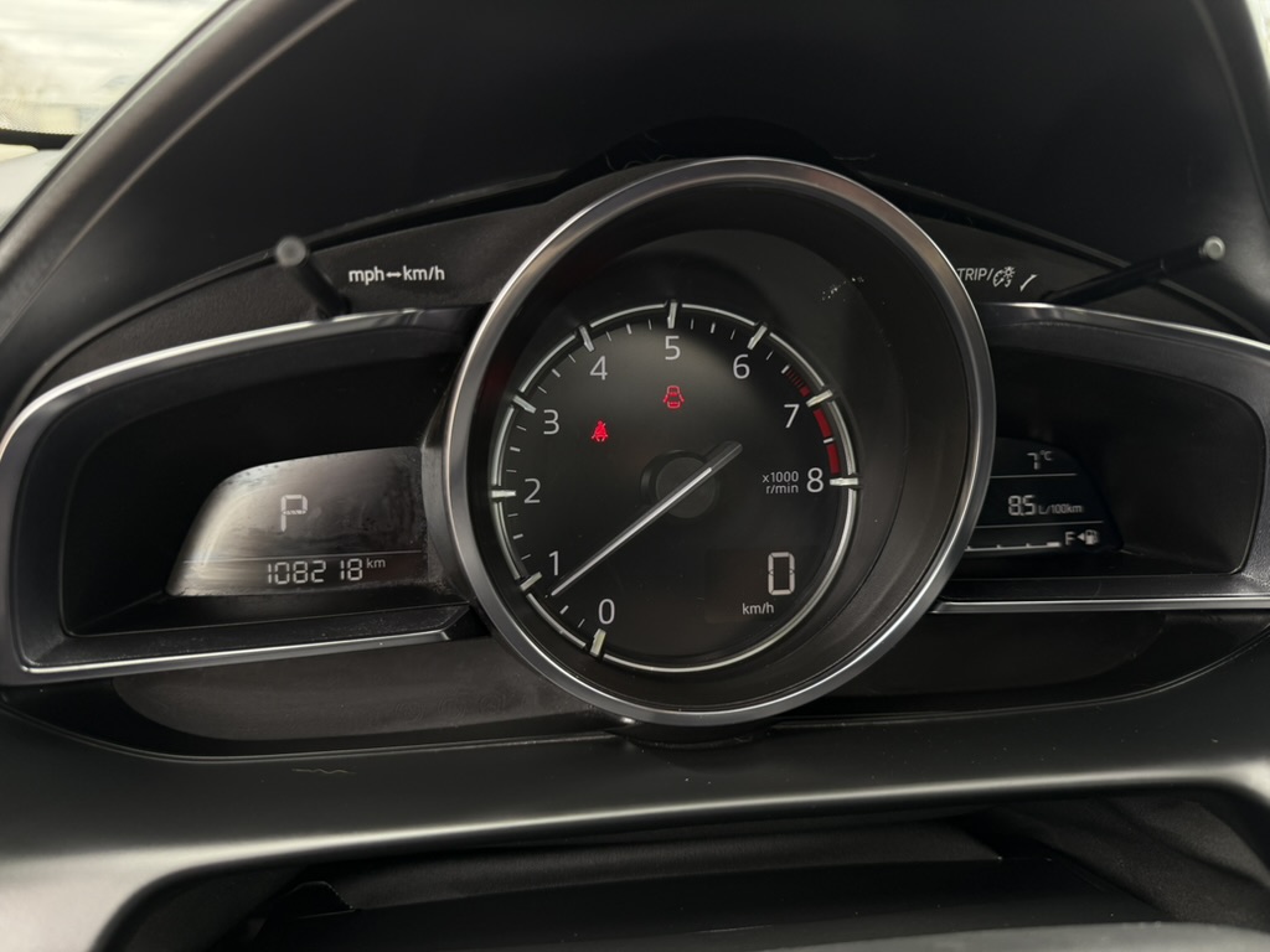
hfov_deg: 71.6
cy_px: 476
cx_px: 635
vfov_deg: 56.8
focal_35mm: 24
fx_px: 881
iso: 100
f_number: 1.78
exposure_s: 1/283
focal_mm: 6.76
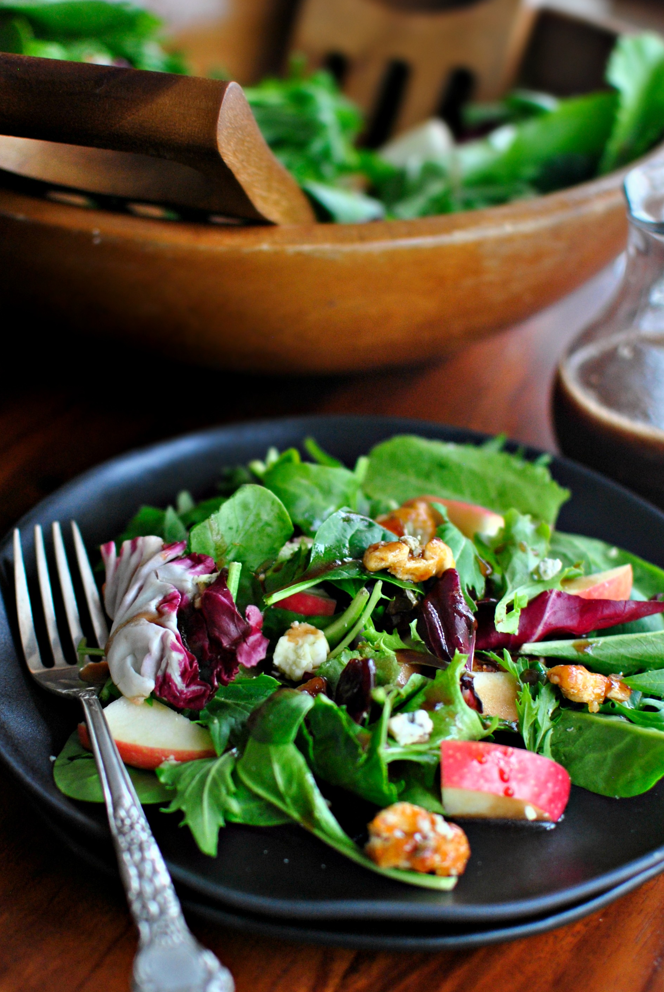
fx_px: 1643
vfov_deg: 33.5
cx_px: 364
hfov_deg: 22.8
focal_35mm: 60
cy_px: 555
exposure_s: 1/160
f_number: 2.2
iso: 400
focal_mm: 35
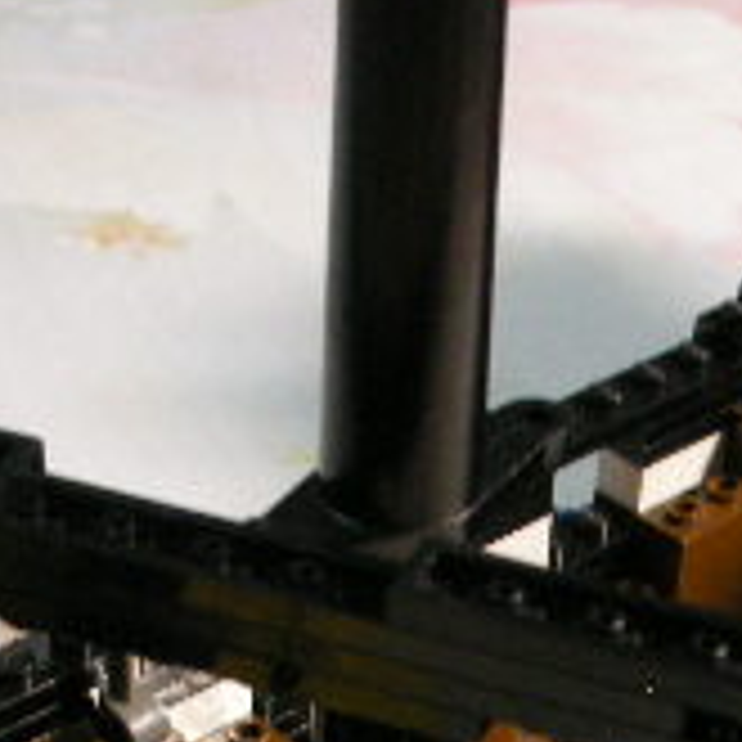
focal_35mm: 120
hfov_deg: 14.5
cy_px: 1052
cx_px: 486
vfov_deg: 13.8
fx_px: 2910
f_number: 2.8
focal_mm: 5.8
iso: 200
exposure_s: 1/17.3
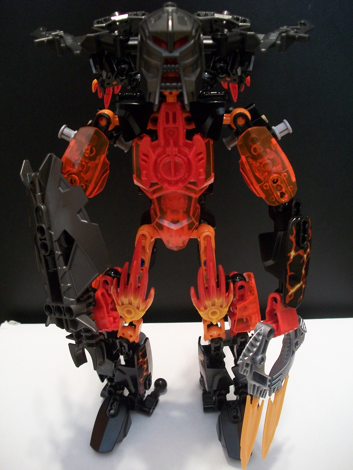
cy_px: 235
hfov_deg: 44.2
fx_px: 435
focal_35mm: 32
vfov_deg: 56.8
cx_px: 176
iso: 220
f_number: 2.9
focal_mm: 5.7
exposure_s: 1/8
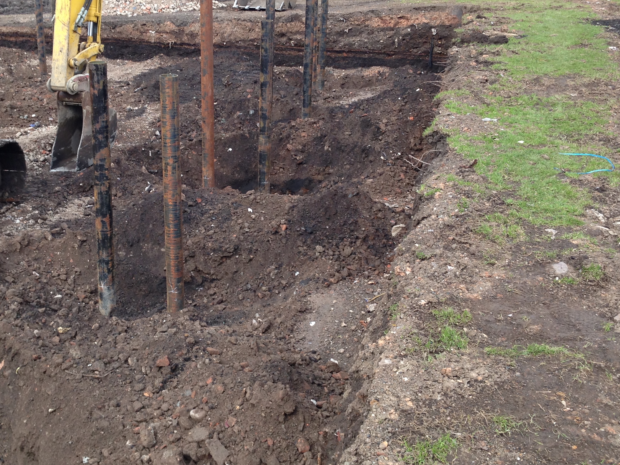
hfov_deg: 38.1
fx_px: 896
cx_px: 256
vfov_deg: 29.1
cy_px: 211
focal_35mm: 50
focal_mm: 4.13
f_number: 2.4
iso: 50
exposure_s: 1/249
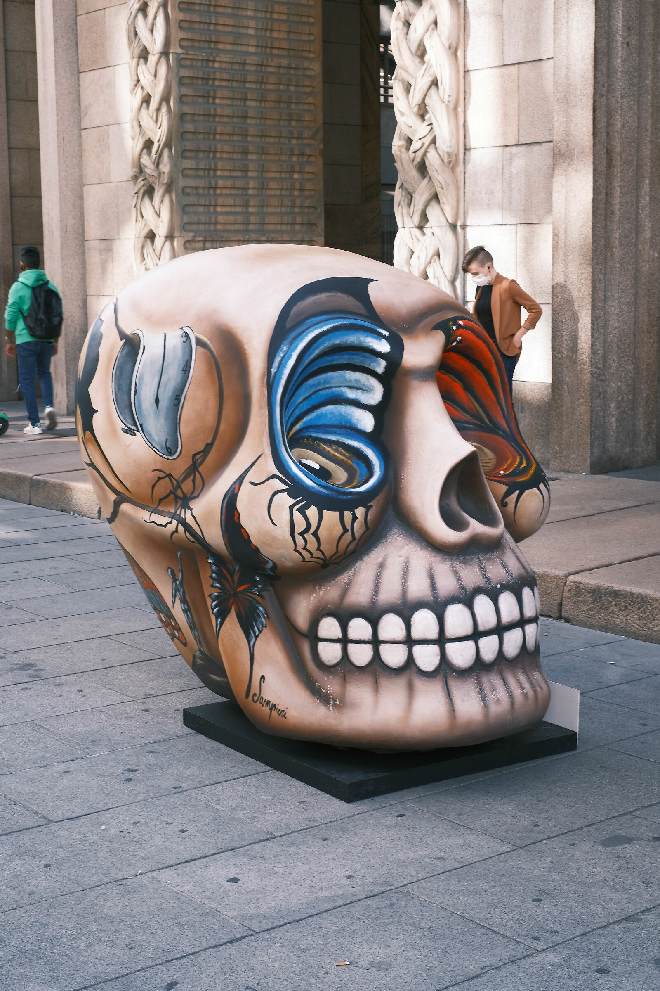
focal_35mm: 53
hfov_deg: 25.5
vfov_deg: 37.5
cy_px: 496
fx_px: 1457
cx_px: 330
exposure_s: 1/60
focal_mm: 35
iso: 320
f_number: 8
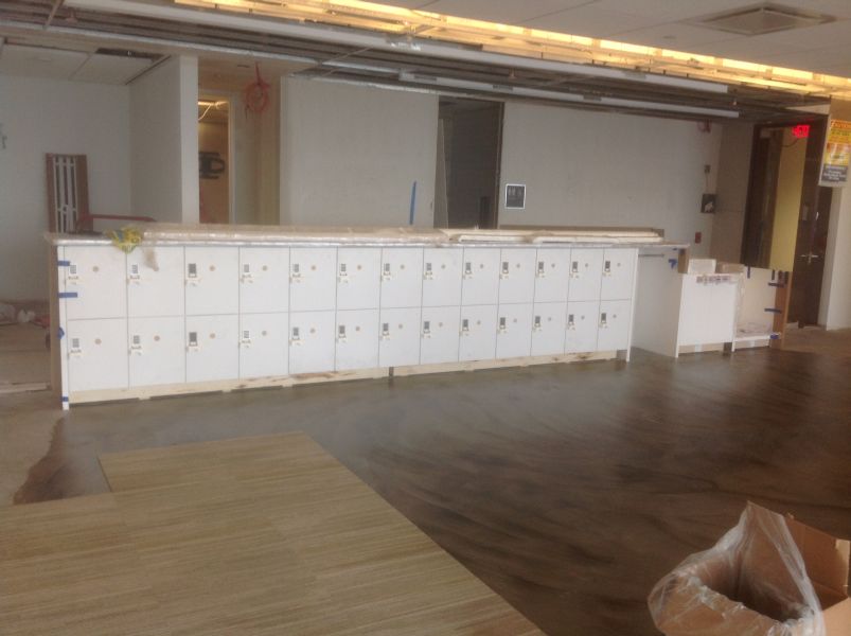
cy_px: 318
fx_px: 859
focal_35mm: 35
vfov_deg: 40.6
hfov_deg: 52.7
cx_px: 426
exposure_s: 1/15
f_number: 2.4
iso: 50
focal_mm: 4.28
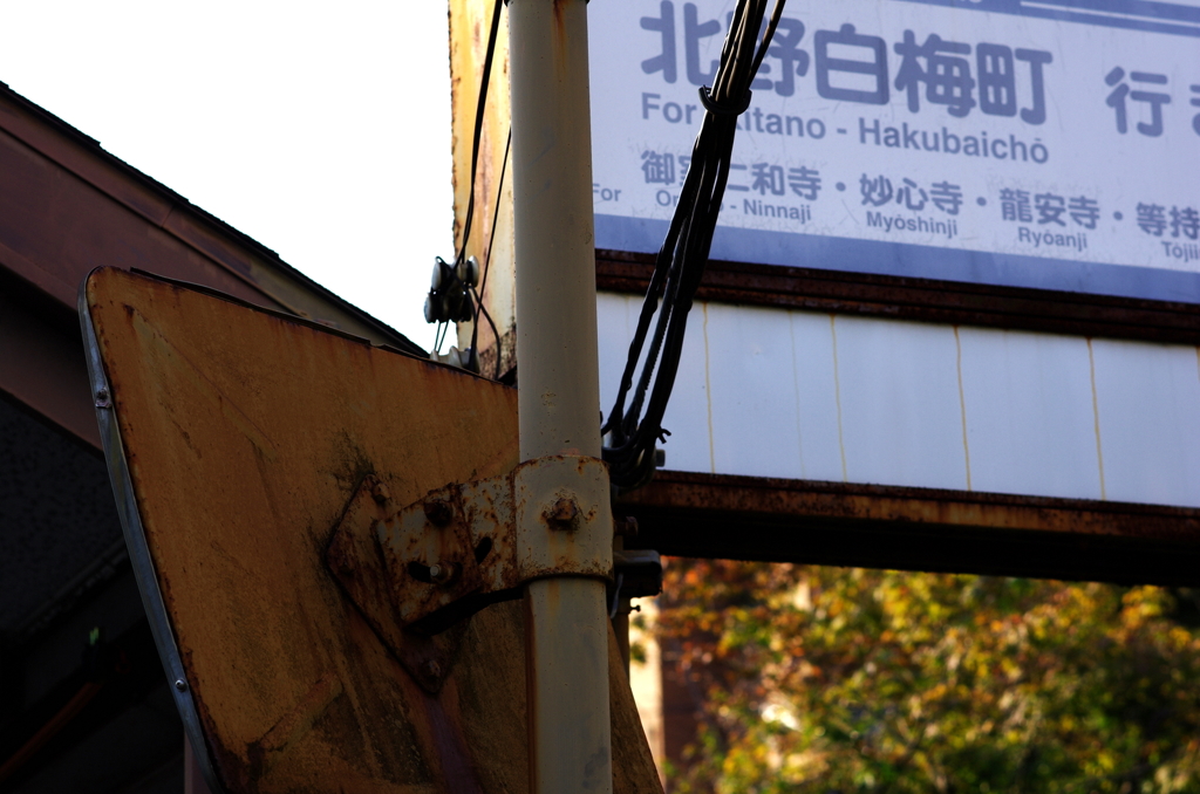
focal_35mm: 105
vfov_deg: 13.0
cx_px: 600
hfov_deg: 19.5
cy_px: 397
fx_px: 3492
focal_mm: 70
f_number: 5
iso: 100
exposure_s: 1/250
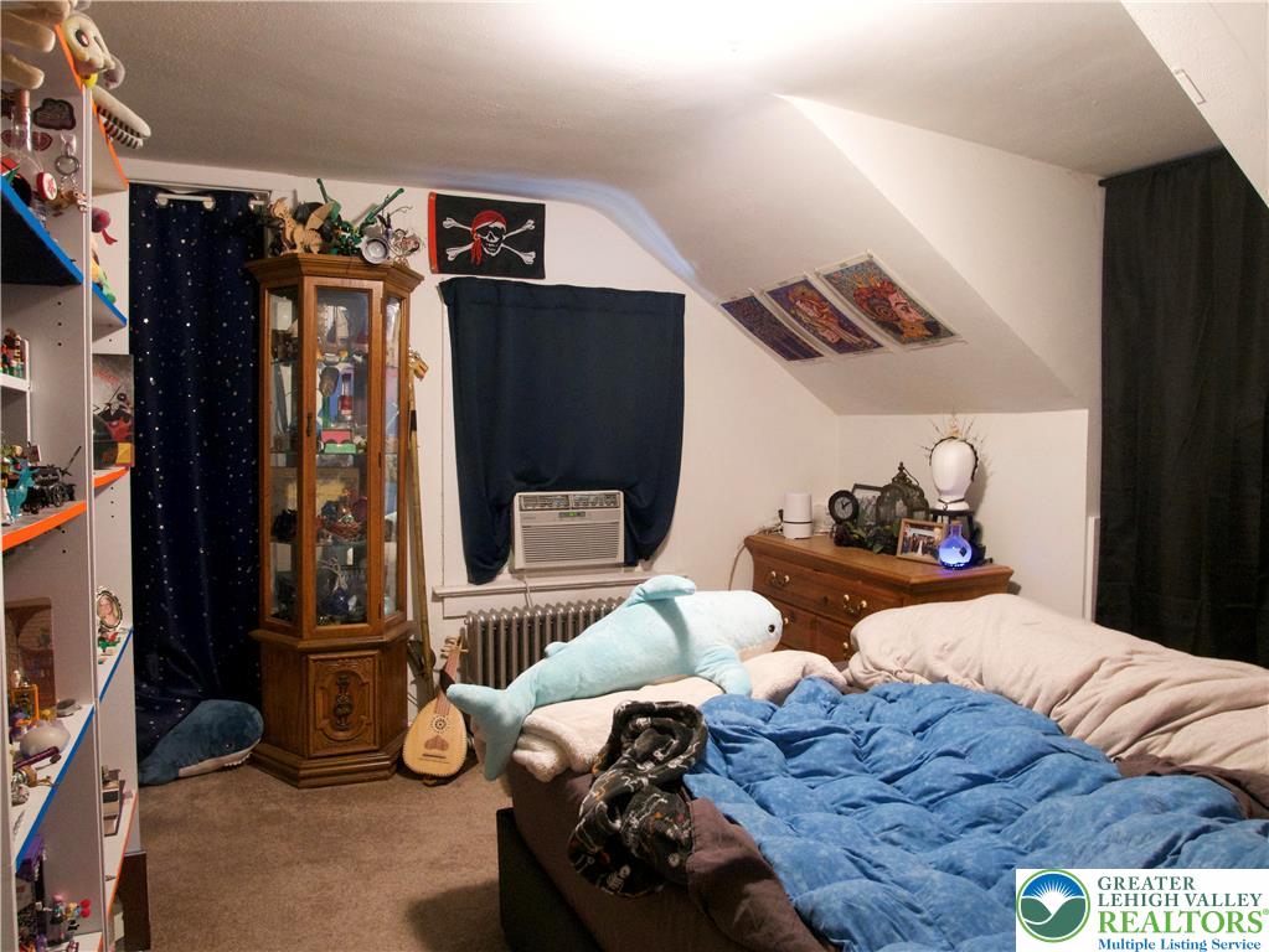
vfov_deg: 56.8
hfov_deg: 71.6
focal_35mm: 24
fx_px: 880
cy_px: 476
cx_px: 634
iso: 3200
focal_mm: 12
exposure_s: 1/10
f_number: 7.1
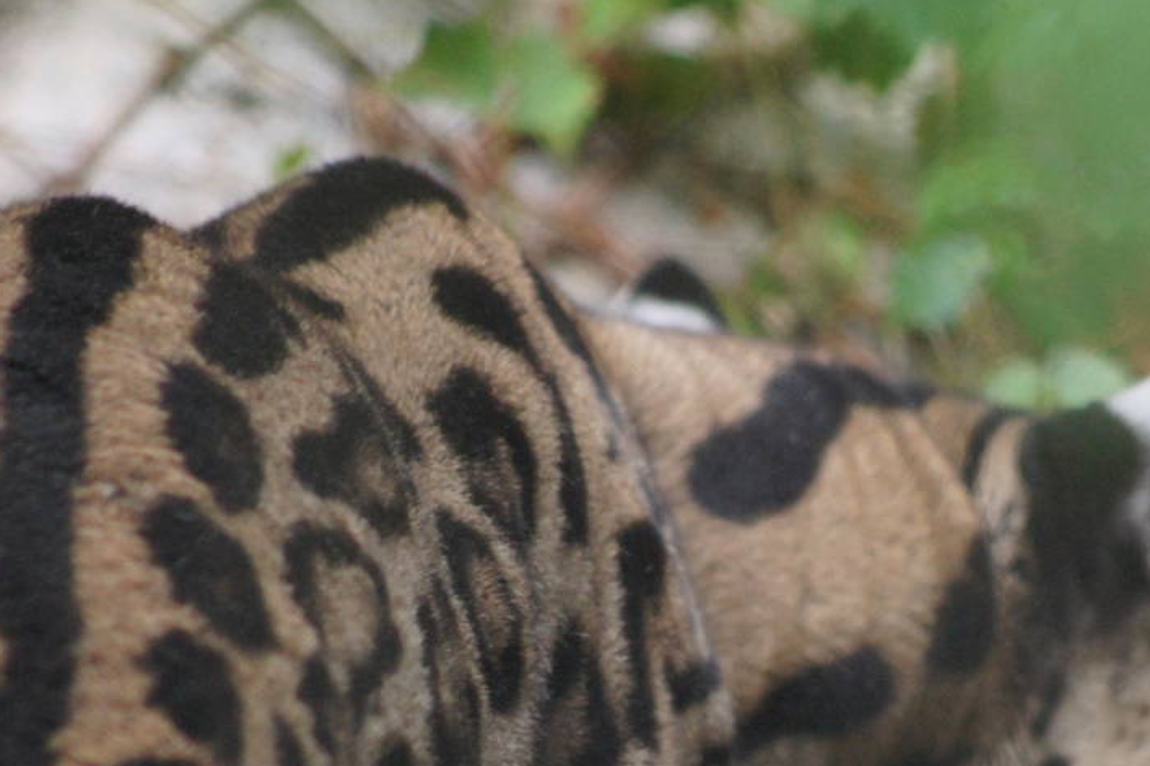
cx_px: 784
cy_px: 708
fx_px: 21684
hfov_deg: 3.0
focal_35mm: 679
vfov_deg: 2.0
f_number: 5.6
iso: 1600
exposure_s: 1/250
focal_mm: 200
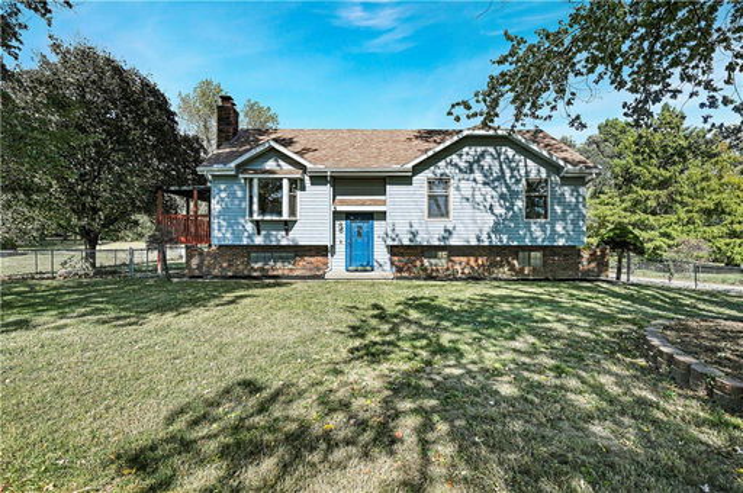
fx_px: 381
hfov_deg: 88.5
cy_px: 246
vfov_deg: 65.8
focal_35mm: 18
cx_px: 372
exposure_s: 1/640
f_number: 7.1
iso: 100
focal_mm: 18.5
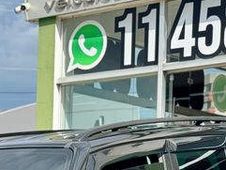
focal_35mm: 161
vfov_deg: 9.0
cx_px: 6
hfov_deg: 12.1
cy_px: 252
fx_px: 1052
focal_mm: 6.76
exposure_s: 1/1524
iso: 64
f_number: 1.78
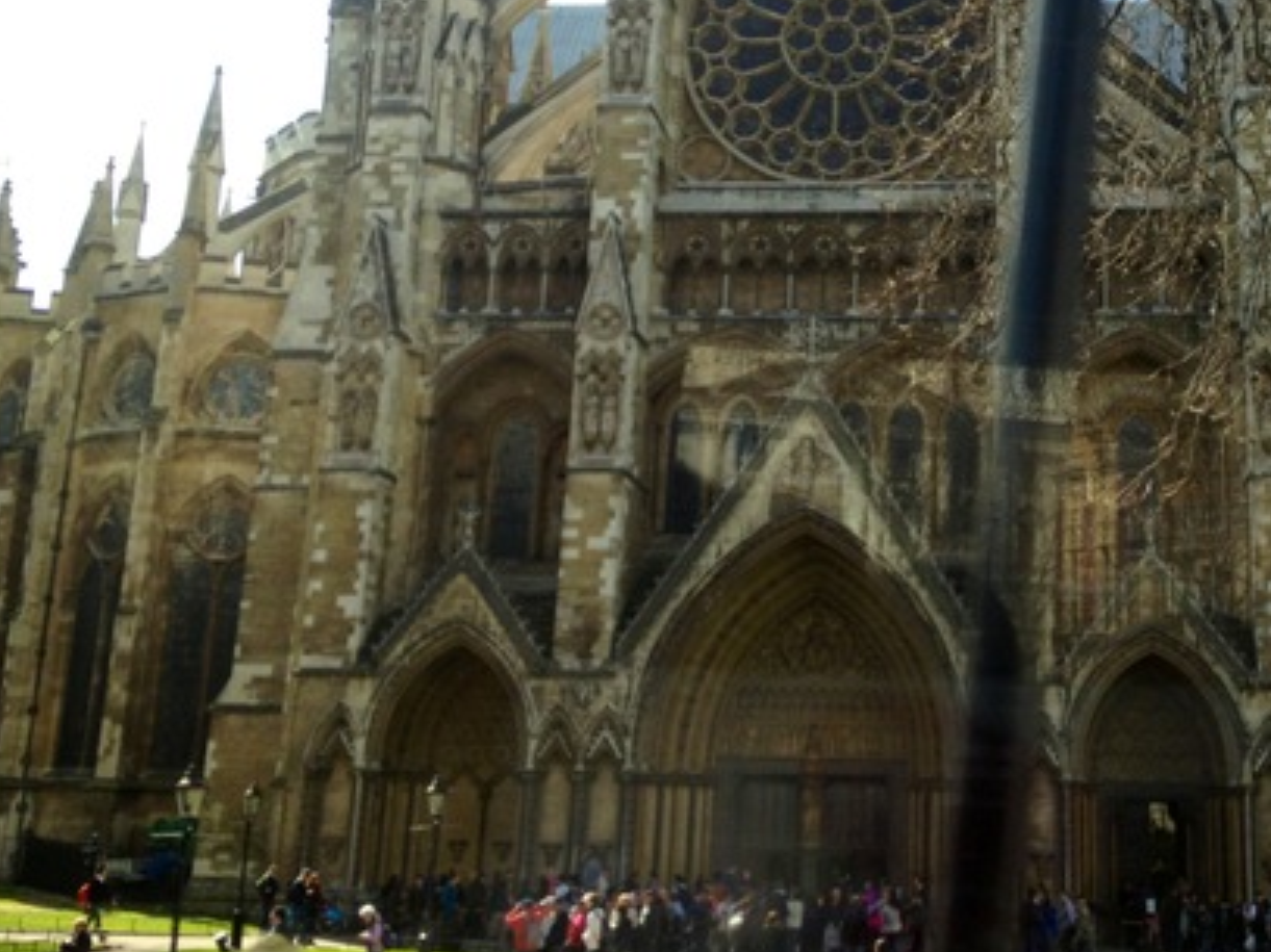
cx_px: 909
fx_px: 2019
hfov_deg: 34.4
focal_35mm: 55
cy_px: 275
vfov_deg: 26.3
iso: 50
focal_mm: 4.28
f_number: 2.4
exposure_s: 1/141
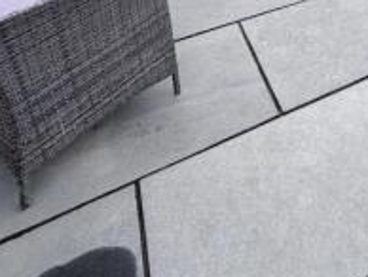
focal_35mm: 42
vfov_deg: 26.6
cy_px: -119
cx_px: 414
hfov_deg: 36.9
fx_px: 447
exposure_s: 1/585
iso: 40
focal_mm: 2.22
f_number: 2.2
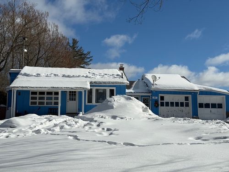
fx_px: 318
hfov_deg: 39.7
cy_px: 86
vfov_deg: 30.3
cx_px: 114
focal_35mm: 48
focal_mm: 6.76
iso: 50
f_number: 1.78
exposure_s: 1/11364
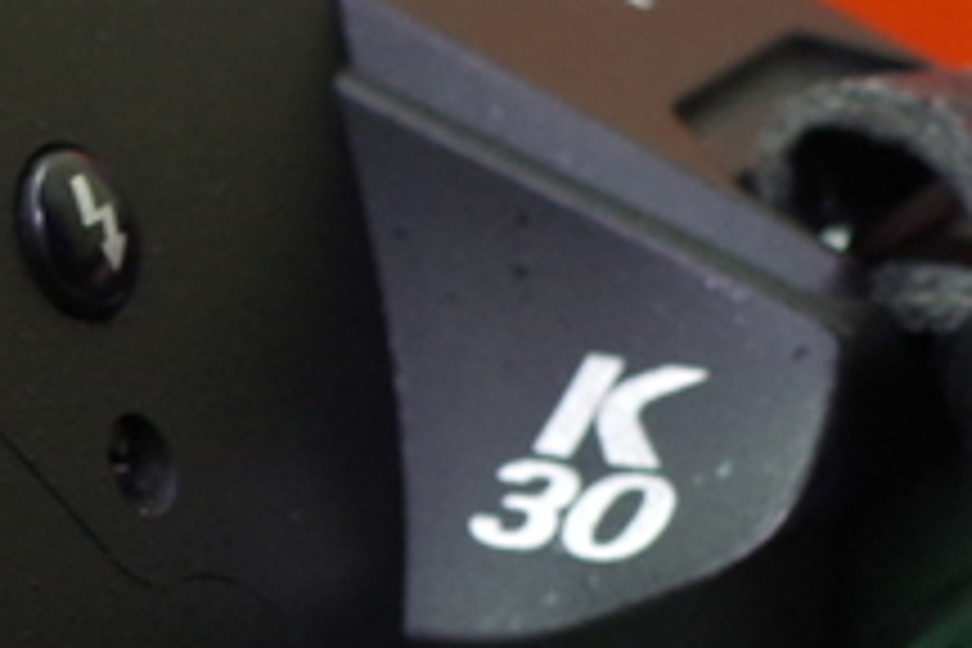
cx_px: -720
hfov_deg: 6.9
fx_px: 7877
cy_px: 878
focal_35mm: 292
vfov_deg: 4.7
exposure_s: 1/15
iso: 800
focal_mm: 35
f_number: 5.6
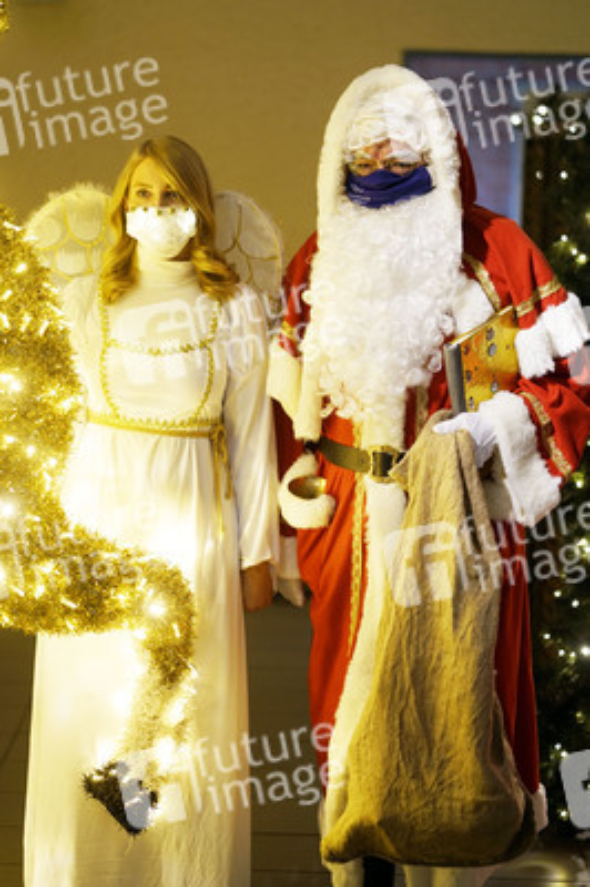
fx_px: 2093
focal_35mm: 85
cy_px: 444
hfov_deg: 16.0
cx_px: 295
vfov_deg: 23.9
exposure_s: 1/100
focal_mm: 85
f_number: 2
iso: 640
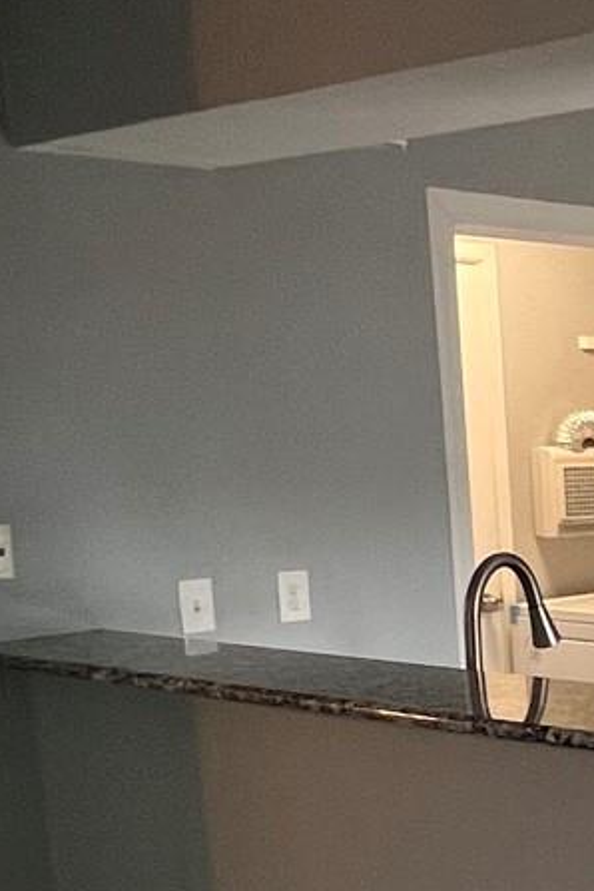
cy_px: 656
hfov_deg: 17.7
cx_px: 1062
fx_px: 1534
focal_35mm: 62
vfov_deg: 31.9
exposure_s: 1/60
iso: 125
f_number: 1.8
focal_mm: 1.57
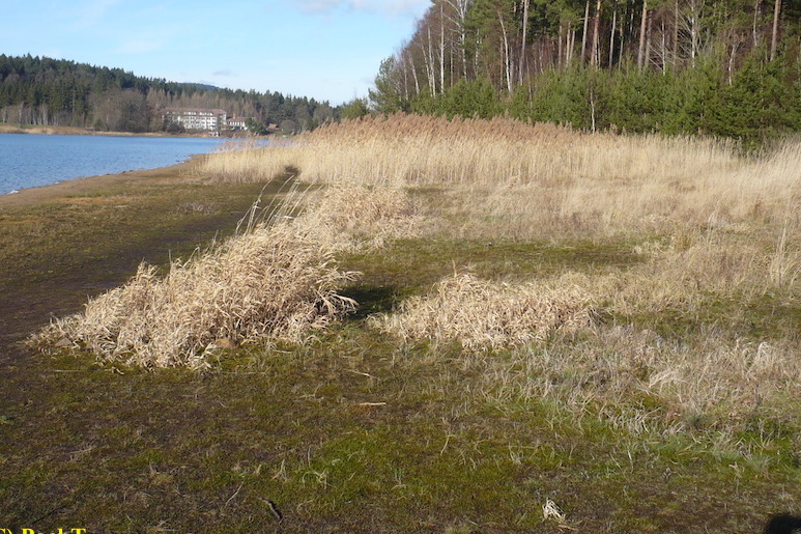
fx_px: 912
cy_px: 209
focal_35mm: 41
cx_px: 426
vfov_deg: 32.5
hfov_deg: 47.4
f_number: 8
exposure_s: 1/200
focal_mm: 5.8
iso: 100
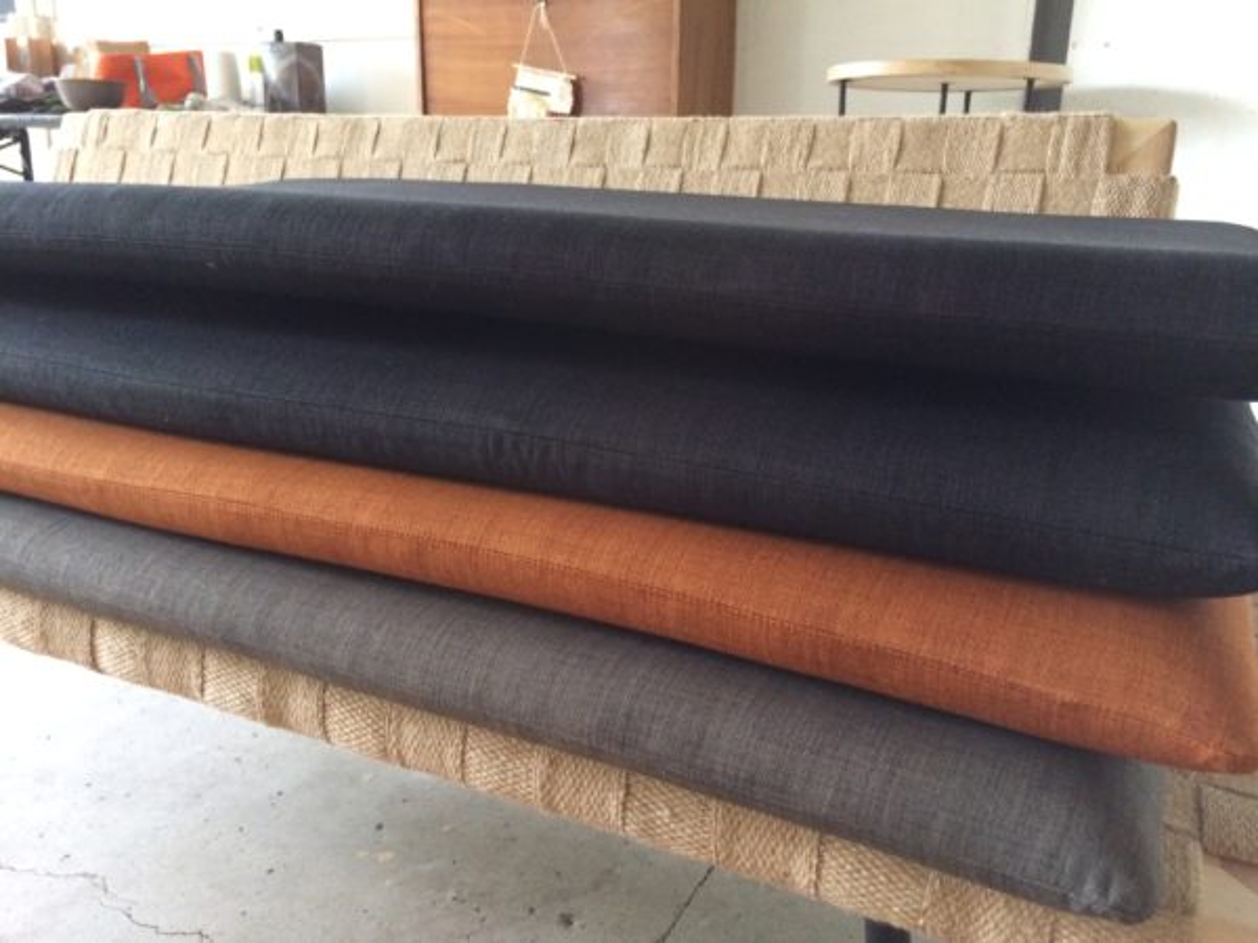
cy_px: 472
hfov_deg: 61.7
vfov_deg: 48.2
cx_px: 629
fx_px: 1054
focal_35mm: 29
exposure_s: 1/33
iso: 320
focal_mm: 4.15
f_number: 2.2
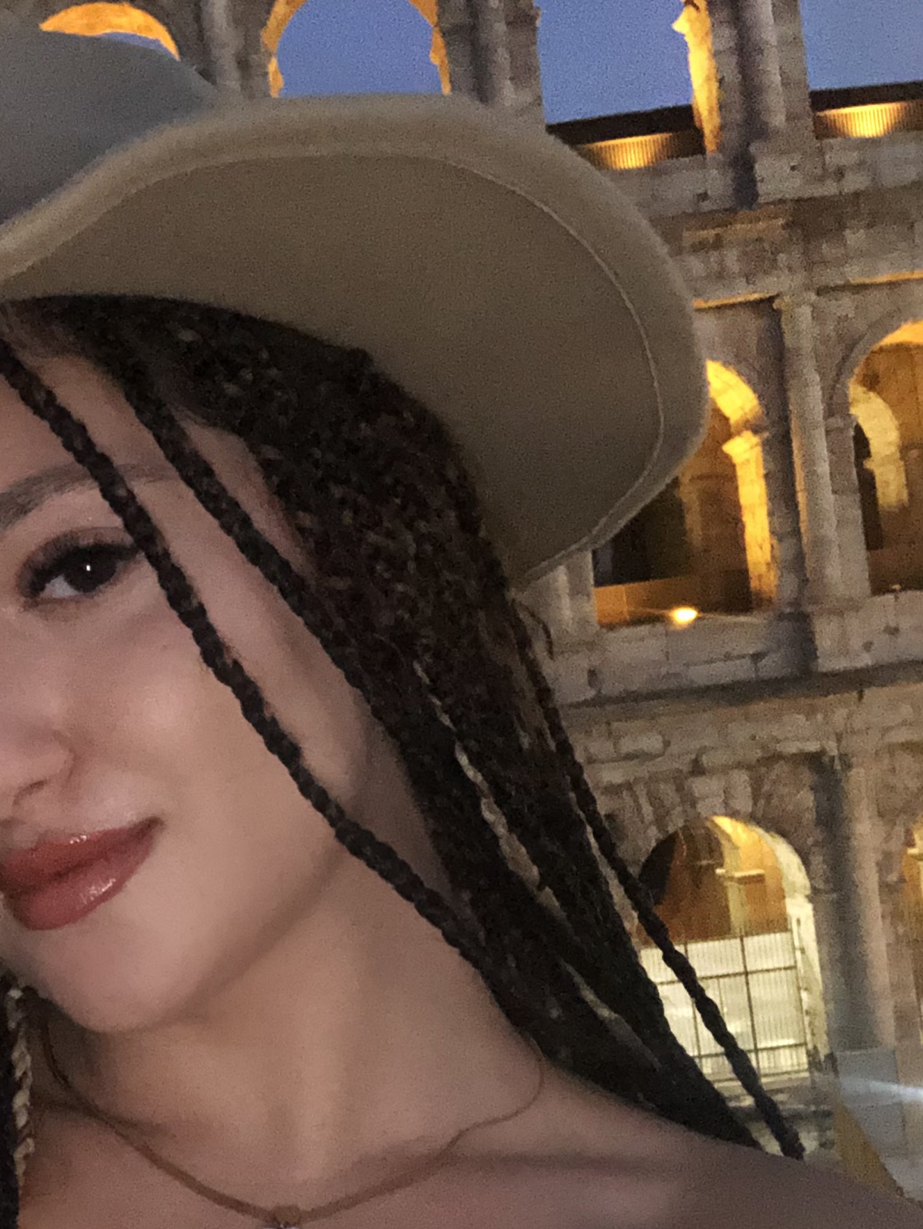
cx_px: 120
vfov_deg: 33.9
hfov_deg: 25.4
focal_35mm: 56
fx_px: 1989
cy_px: 849
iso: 800
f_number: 2.2
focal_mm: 2.87
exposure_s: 1/17
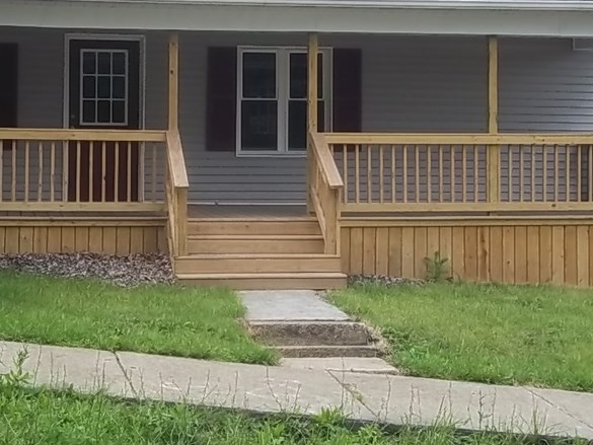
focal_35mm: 70
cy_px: 106
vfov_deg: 20.8
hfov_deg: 27.5
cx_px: 178
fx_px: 1199
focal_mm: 7.1
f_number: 3.2
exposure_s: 1/400
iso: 80
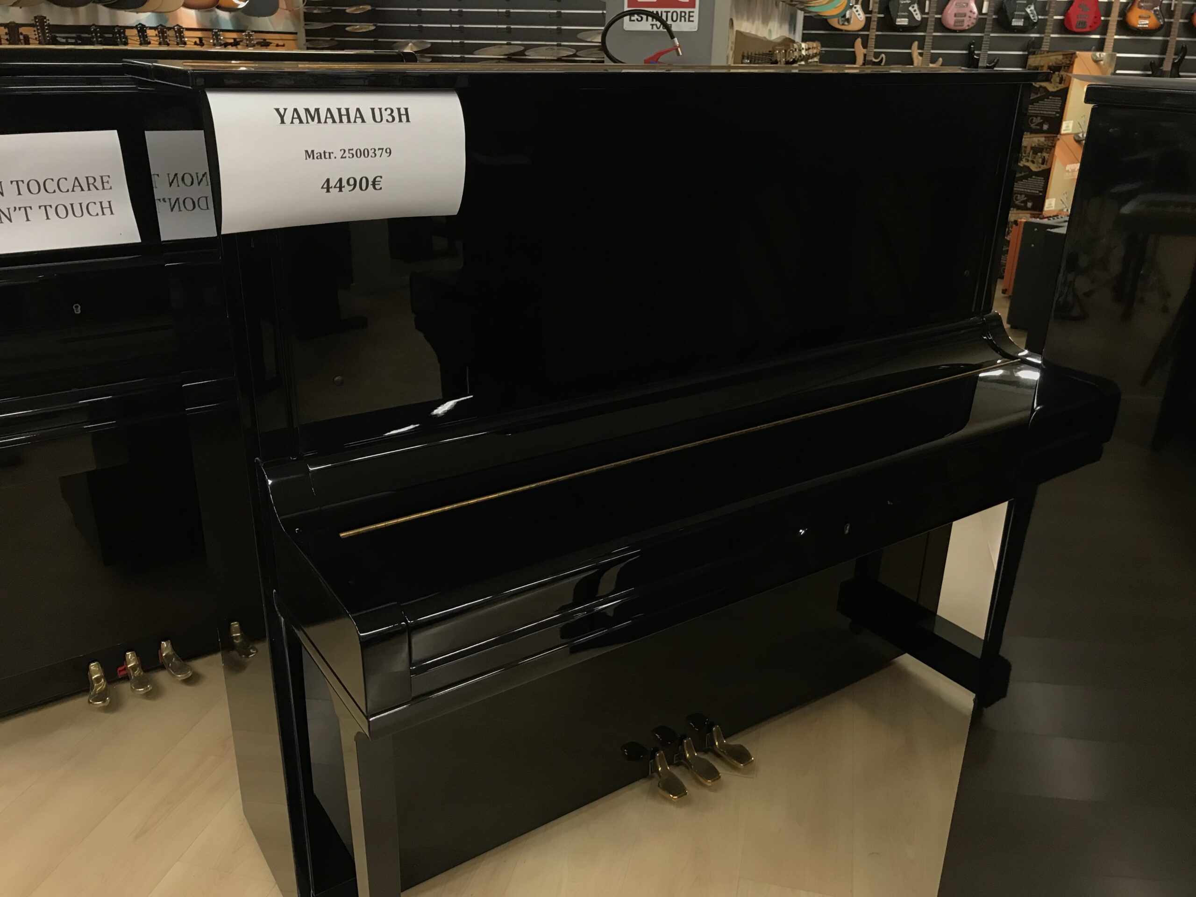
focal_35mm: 28
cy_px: 448
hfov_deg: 63.4
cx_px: 598
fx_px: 967
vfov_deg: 49.7
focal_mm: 3.99
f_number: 1.8
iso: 50
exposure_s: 1/17
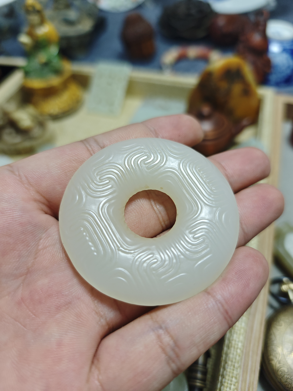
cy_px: 196
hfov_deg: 58.9
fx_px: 260
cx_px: 146
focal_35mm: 23
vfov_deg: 73.9
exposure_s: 1/100
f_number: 1.6
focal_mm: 6.55
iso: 125
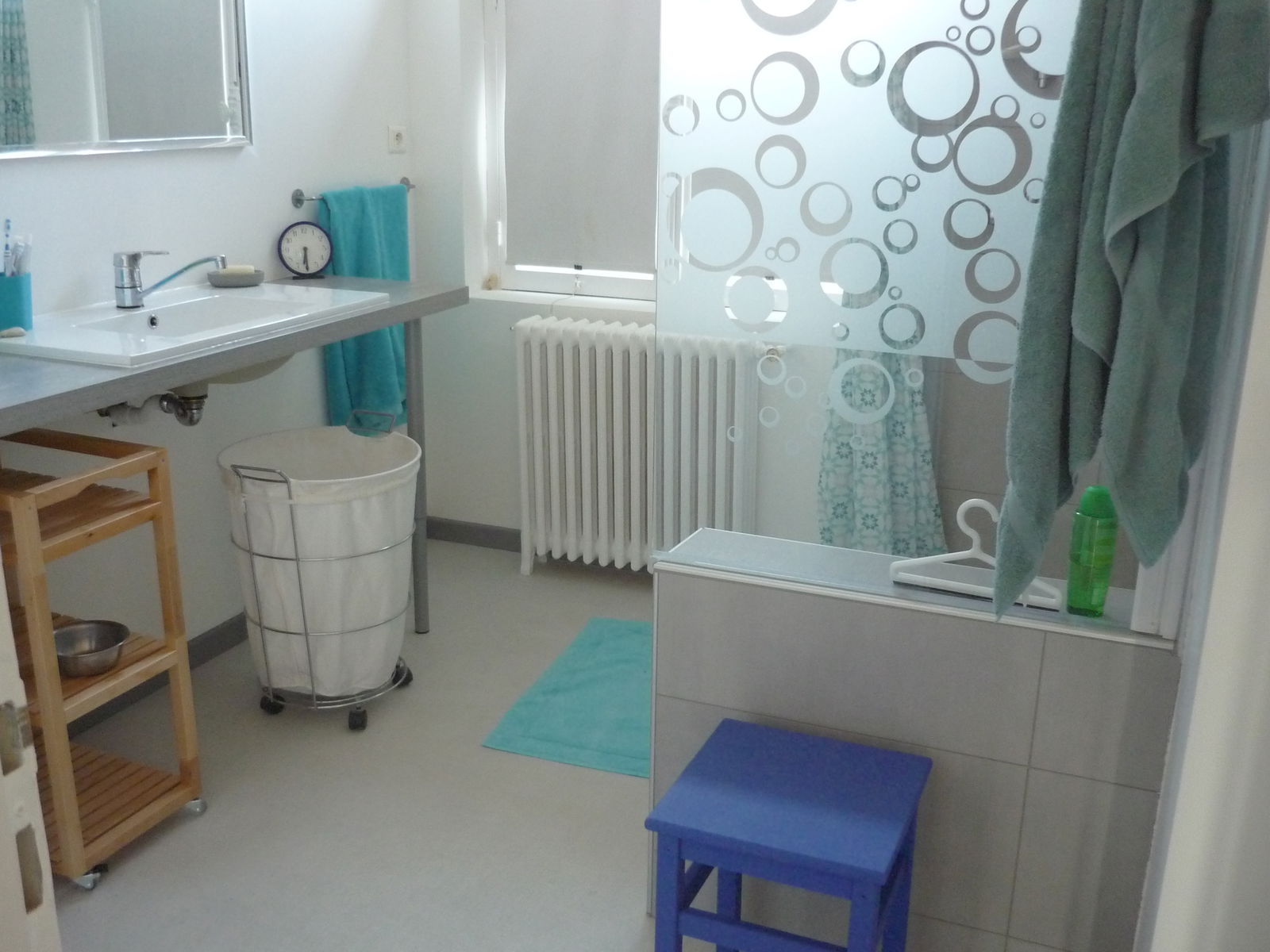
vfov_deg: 42.9
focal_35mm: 33
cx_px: 635
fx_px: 1211
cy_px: 476
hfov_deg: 55.4
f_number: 2.8
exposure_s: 1/15
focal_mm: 5.5
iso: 400
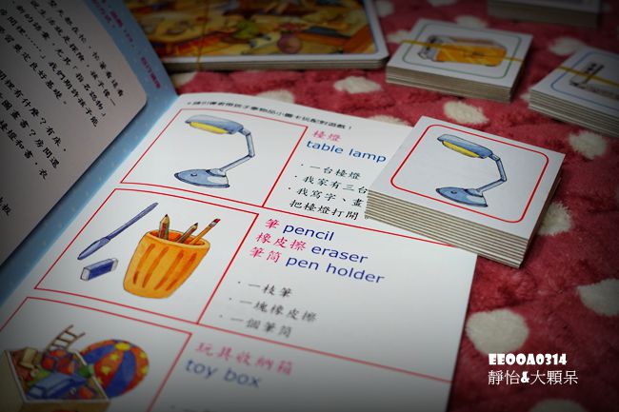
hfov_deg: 40.4
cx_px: 310
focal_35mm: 49
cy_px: 206
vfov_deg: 27.5
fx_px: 842
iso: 250
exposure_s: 1/50
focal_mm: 18.1
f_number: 2.8
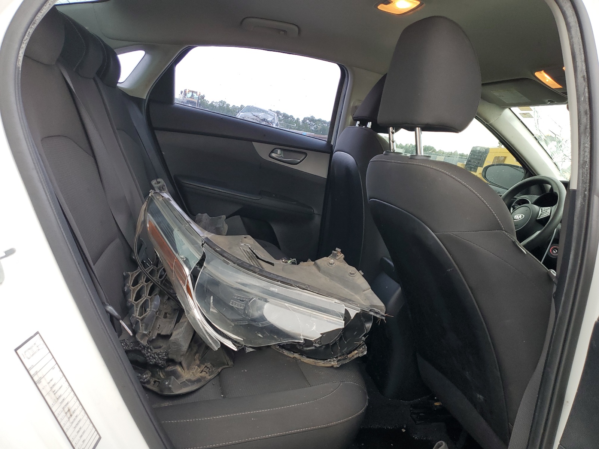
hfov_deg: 67.3
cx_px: 300
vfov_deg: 53.1
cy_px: 224
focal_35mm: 26
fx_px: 450
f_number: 1.5
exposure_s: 1/60.2
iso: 55
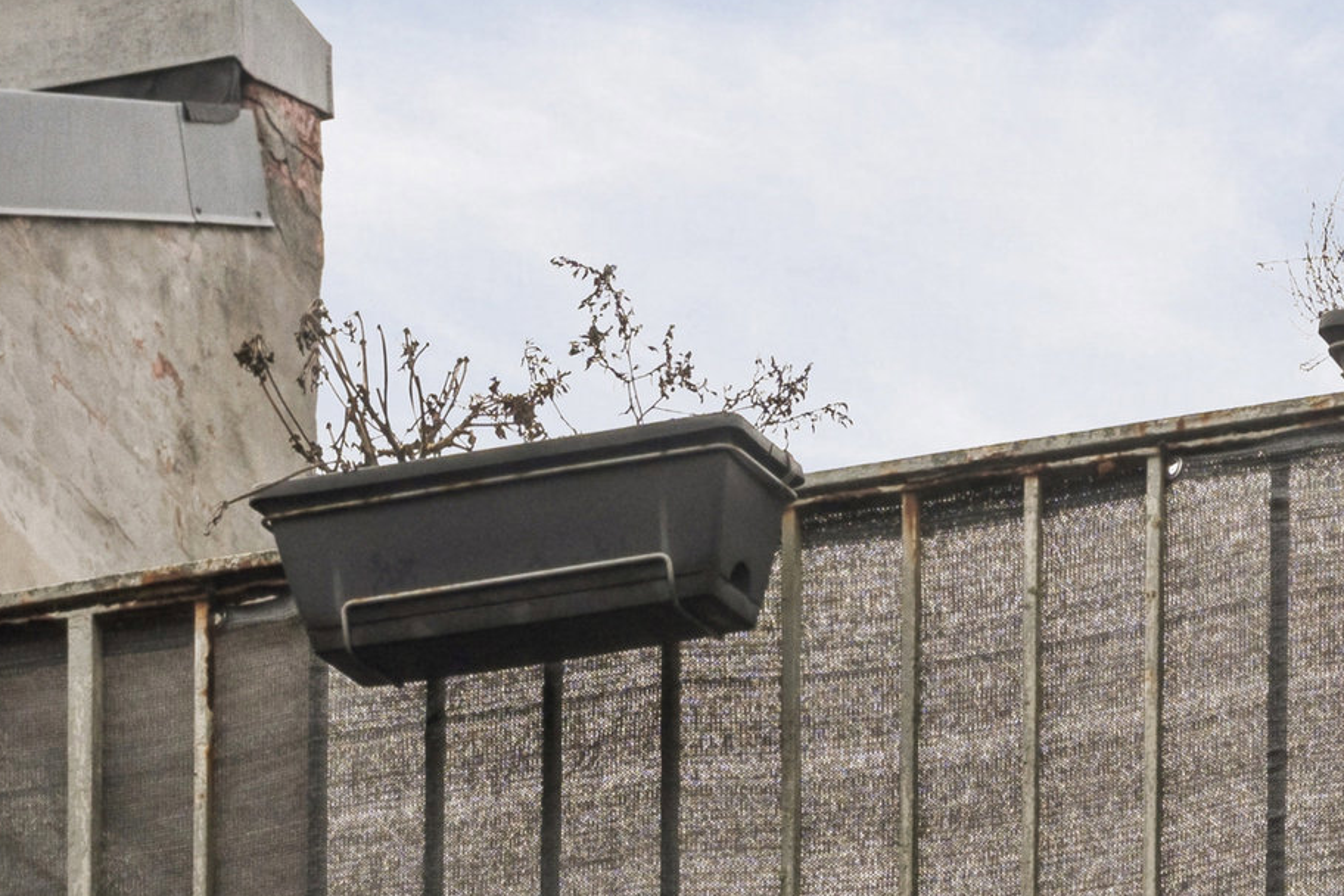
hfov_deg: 9.1
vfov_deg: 6.1
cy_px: 429
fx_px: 8474
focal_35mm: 227
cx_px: 998
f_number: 6.3
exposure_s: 1/250
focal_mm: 46
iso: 250
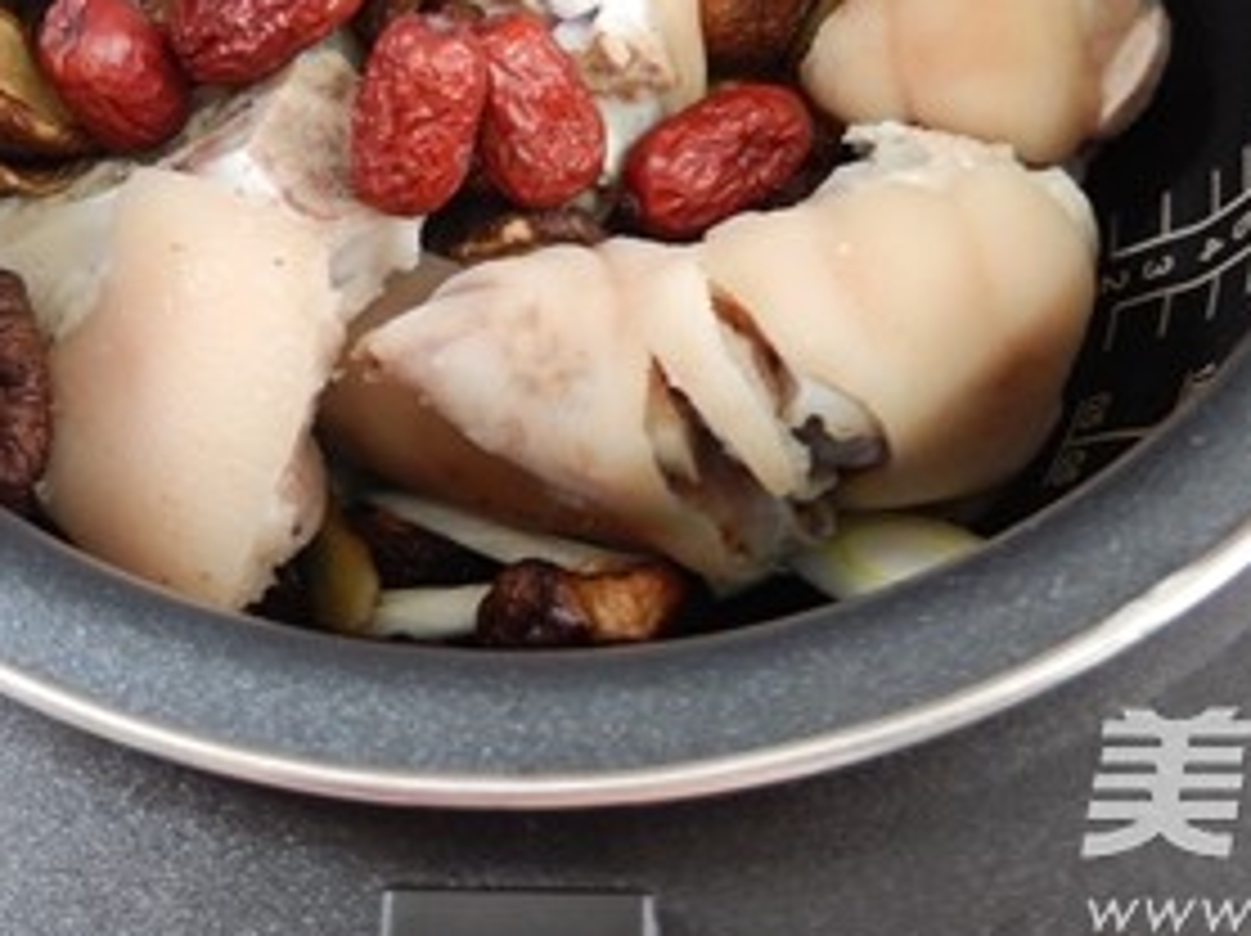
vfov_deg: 31.3
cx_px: 567
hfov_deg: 42.1
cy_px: 187
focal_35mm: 45
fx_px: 1625
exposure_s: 1/8
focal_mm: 4.5
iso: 400
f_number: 3.4
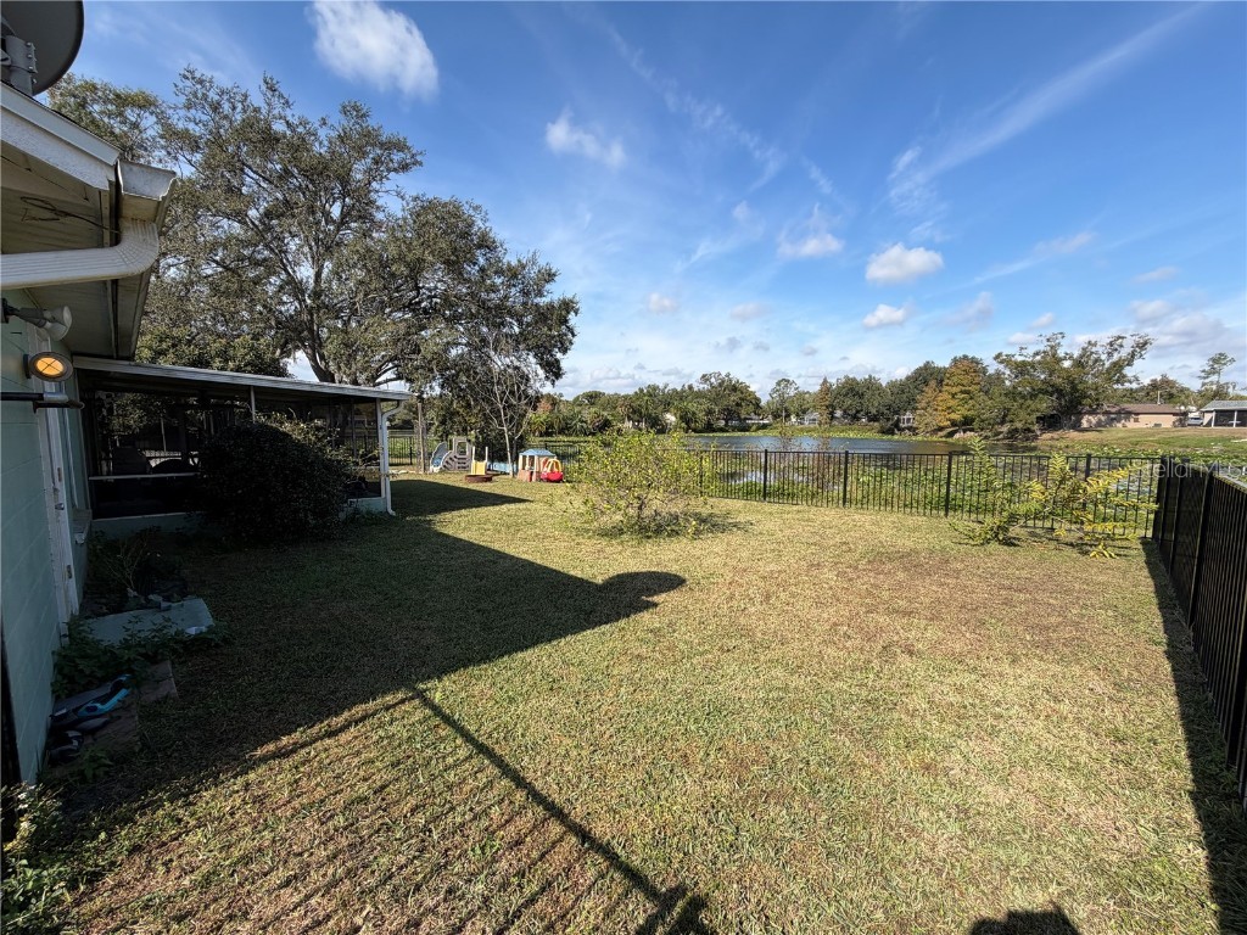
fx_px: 504
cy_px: 468
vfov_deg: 85.7
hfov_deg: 102.1
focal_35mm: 14
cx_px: 624
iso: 25
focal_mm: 2.22
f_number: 2.2
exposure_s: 1/770
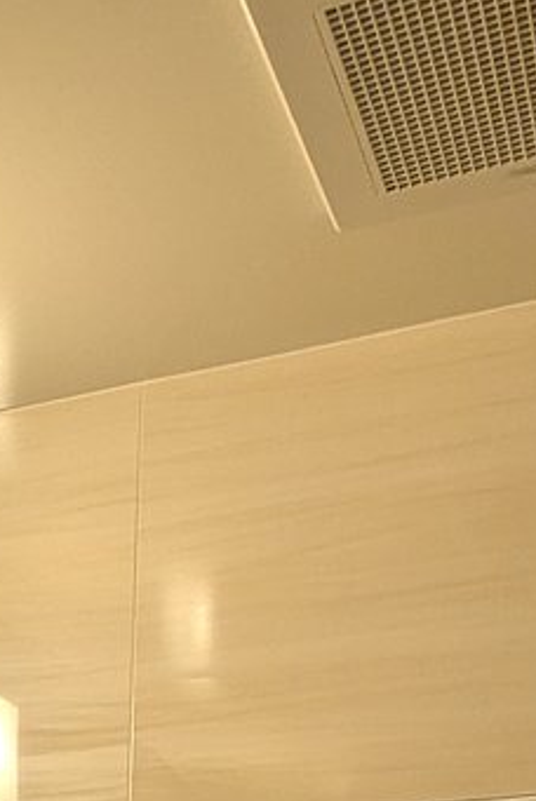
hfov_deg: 17.4
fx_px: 1671
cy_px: 1635
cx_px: -105
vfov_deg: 17.9
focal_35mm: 75
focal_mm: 2.35
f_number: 2.2
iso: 43
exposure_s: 1/51.6
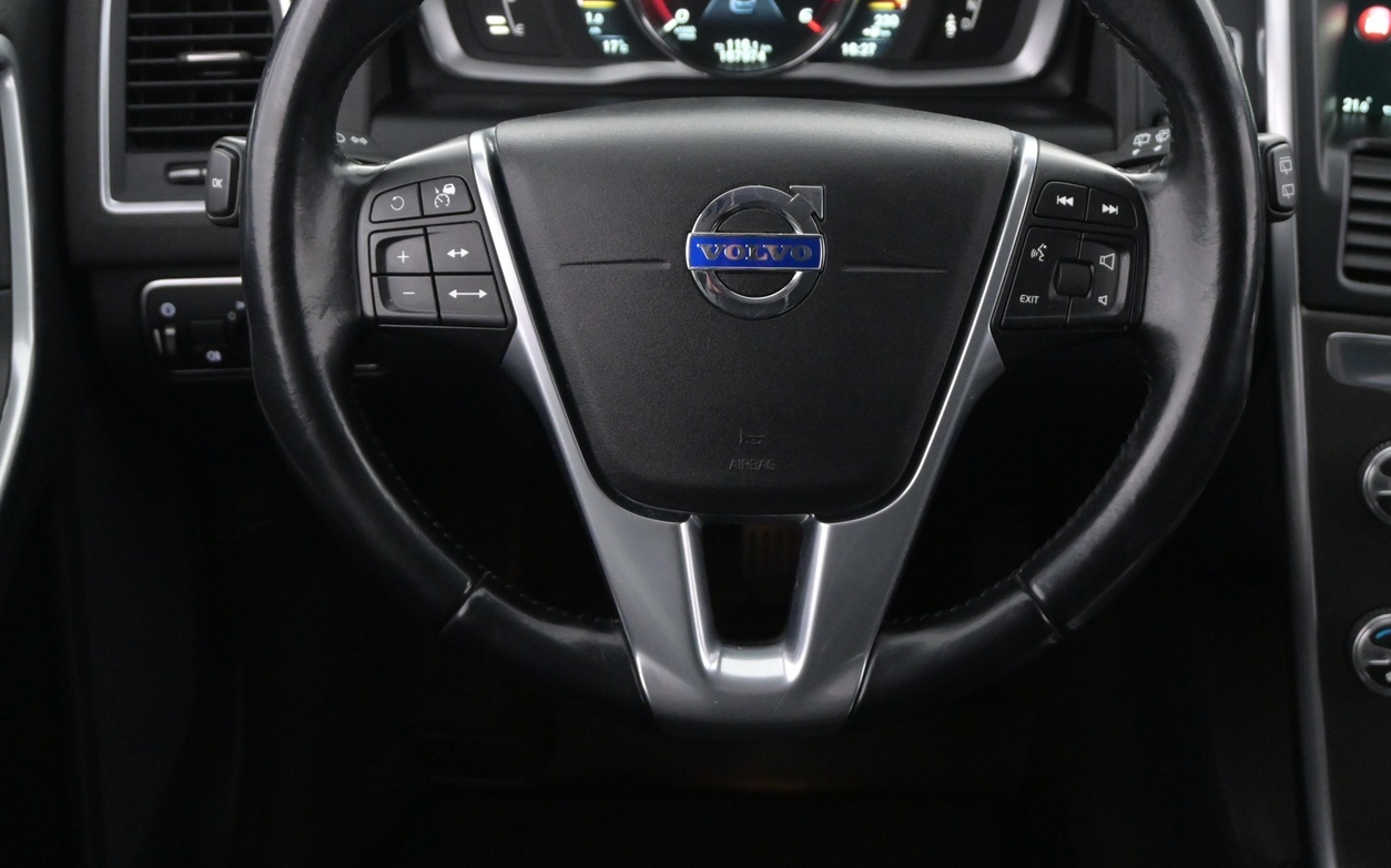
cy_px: 283
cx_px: 754
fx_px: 2059
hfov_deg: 37.3
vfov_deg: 23.7
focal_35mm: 54
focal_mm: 27.5
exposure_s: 1/40
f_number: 4.5
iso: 3600
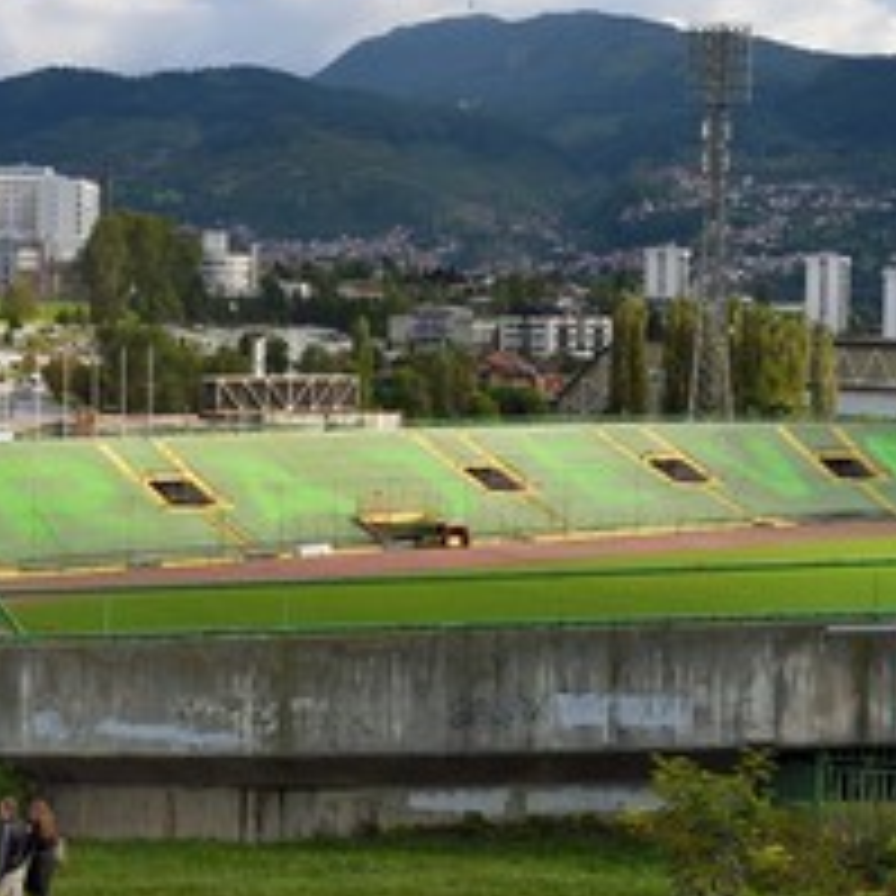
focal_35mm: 68
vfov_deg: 25.3
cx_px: 284
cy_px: 351
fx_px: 1991
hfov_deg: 25.2
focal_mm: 38
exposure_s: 1/250
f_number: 10
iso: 200
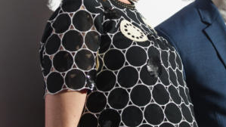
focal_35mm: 224
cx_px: 181
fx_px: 1342
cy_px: 25
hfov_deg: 9.6
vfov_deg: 5.4
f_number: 2.8
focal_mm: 80
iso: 1600
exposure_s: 1/200
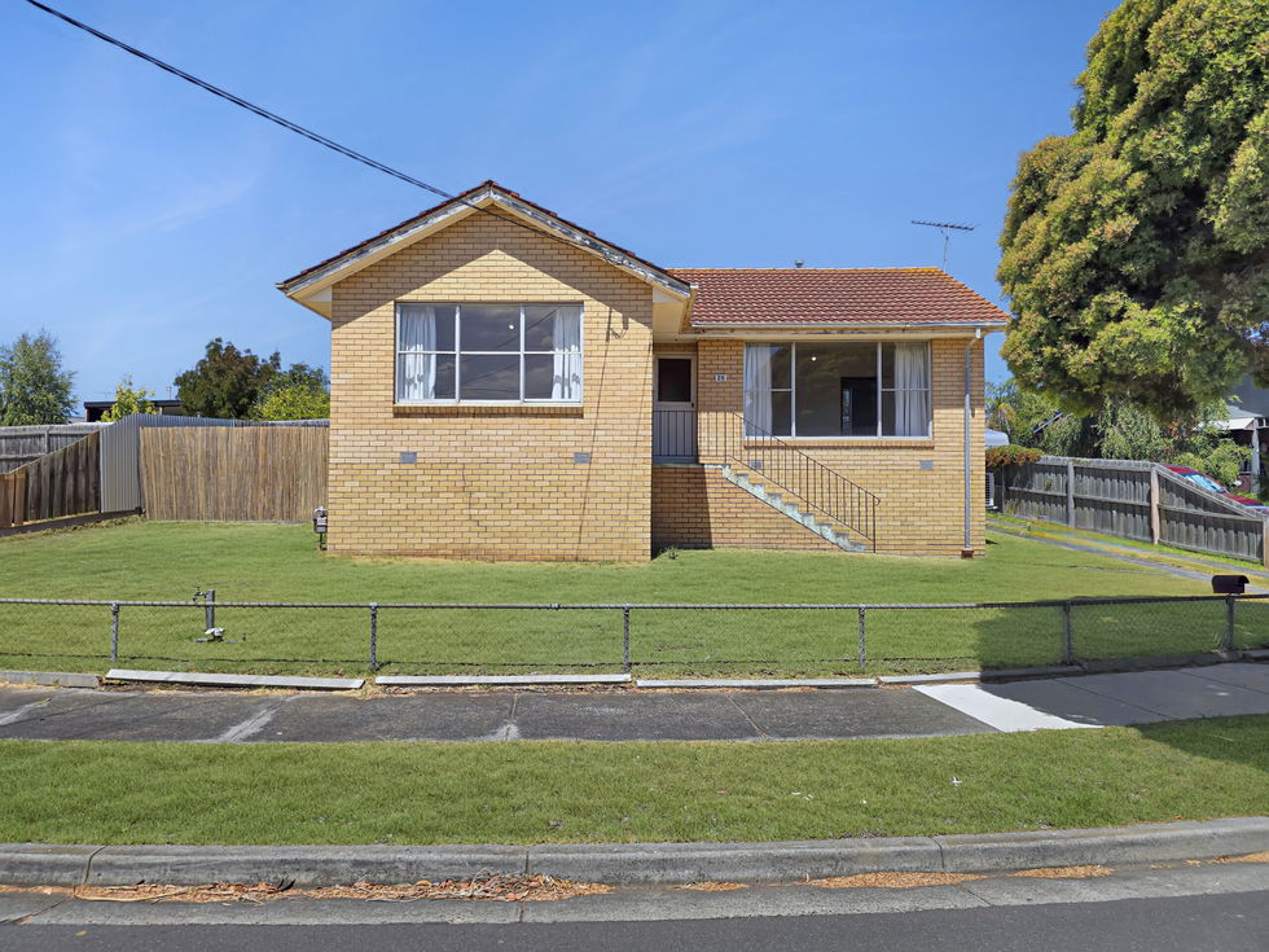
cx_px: 634
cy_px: 476
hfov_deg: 73.9
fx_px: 843
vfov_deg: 58.9
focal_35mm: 23
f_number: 1.7
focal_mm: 6.3
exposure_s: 1/1111
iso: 12
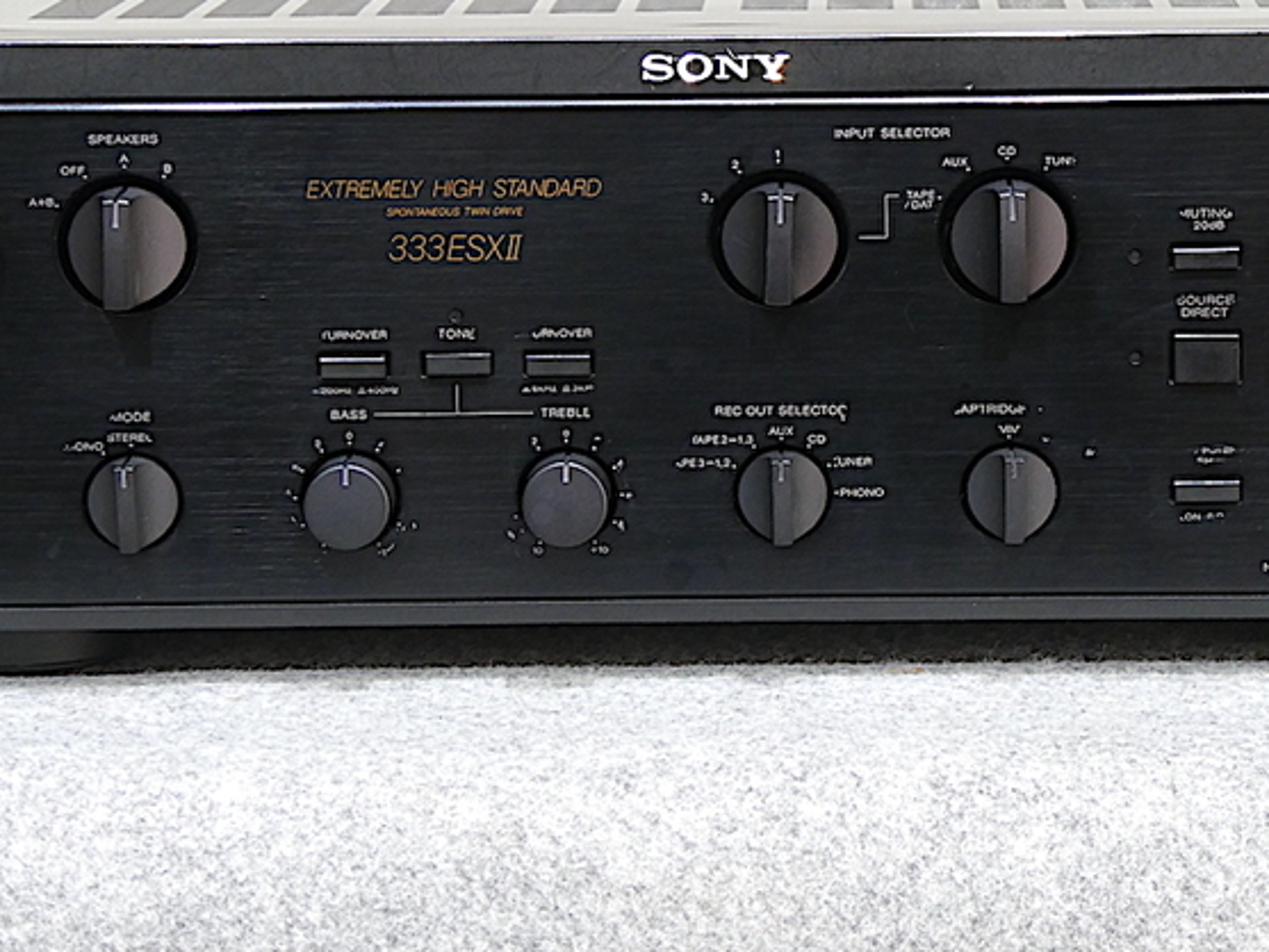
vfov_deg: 8.8
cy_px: 367
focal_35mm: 169
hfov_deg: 11.7
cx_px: 720
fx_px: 6197
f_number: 5
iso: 200
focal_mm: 17.5
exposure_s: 1/6
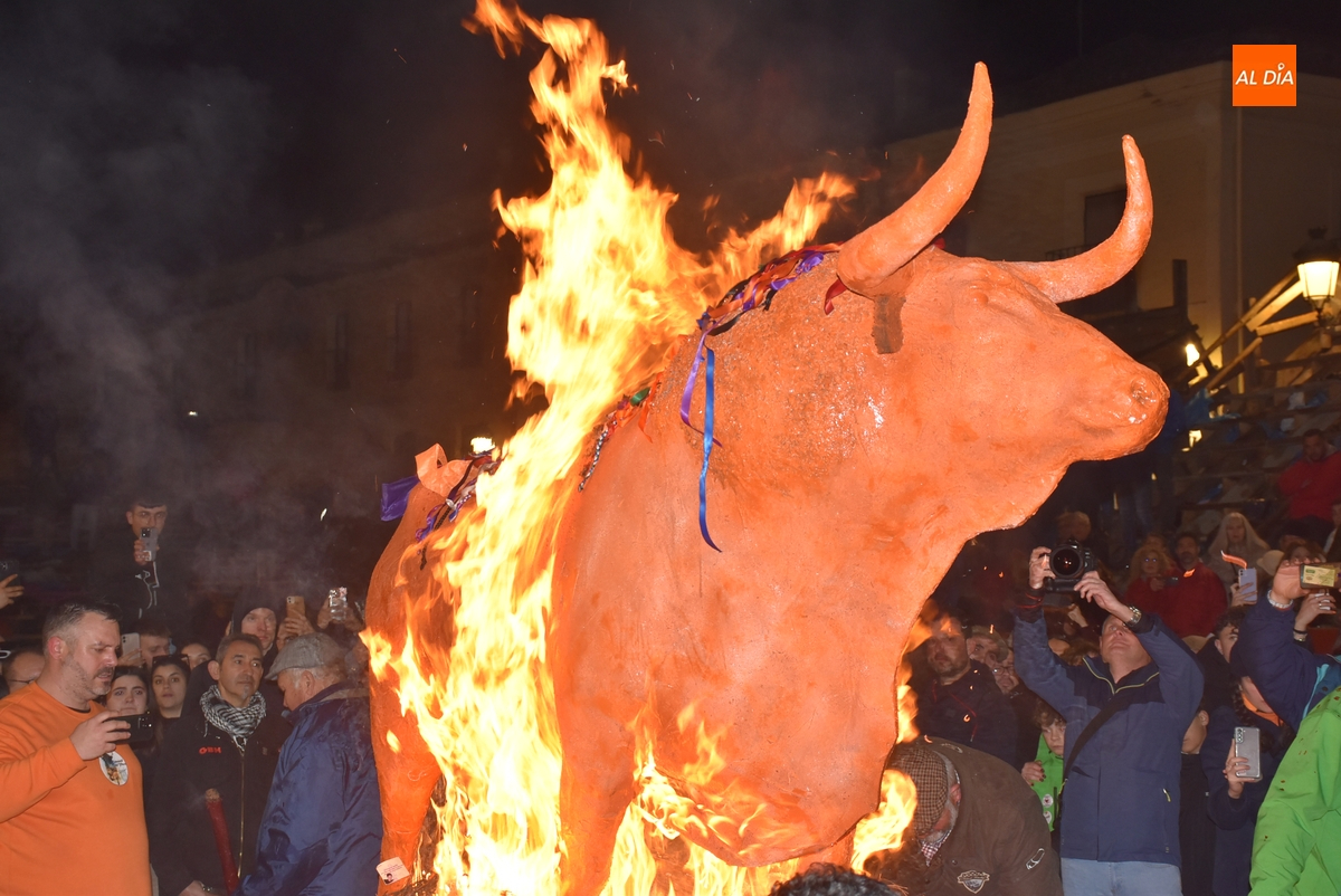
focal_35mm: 57
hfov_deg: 35.0
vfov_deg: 23.8
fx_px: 2125
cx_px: 670
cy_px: 448
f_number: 5.6
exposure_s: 1/125
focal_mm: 38
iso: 800
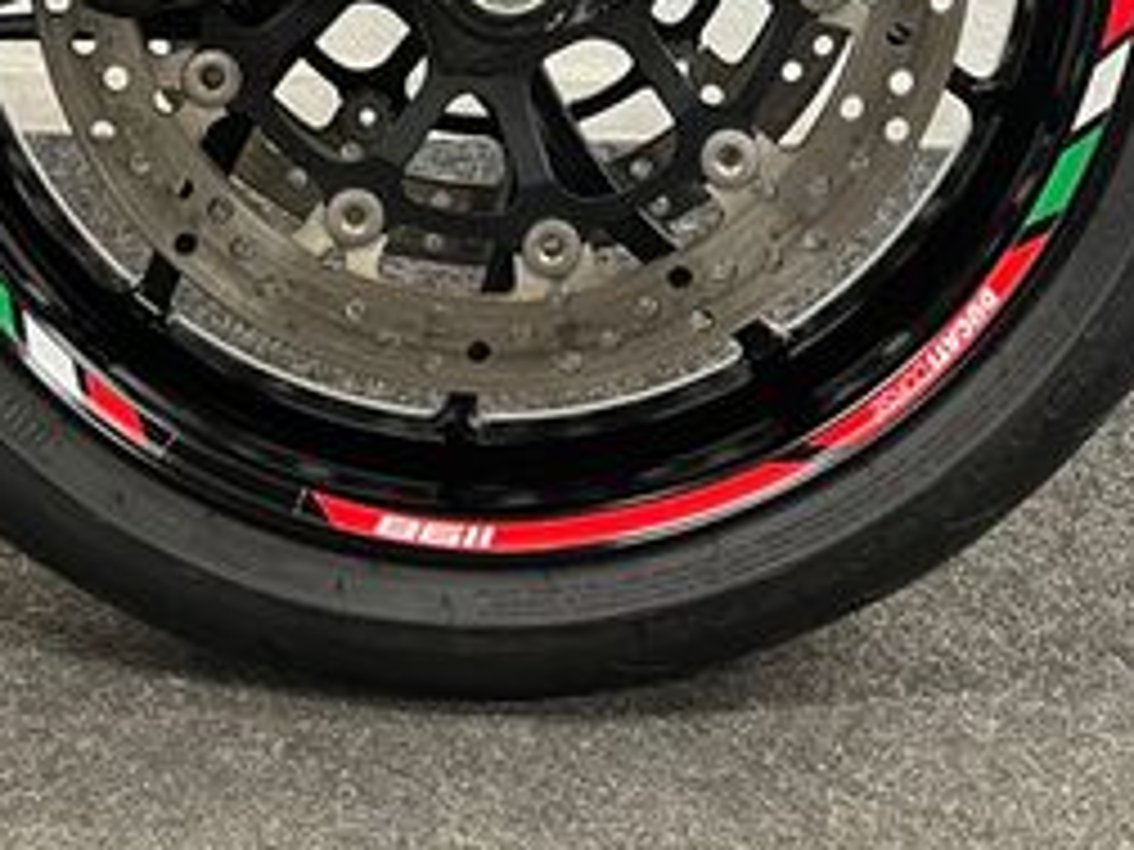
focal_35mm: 66
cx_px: 472
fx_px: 2162
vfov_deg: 20.6
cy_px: -202
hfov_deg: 29.3
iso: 320
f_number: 1.6
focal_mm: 5.1
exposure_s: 1/50
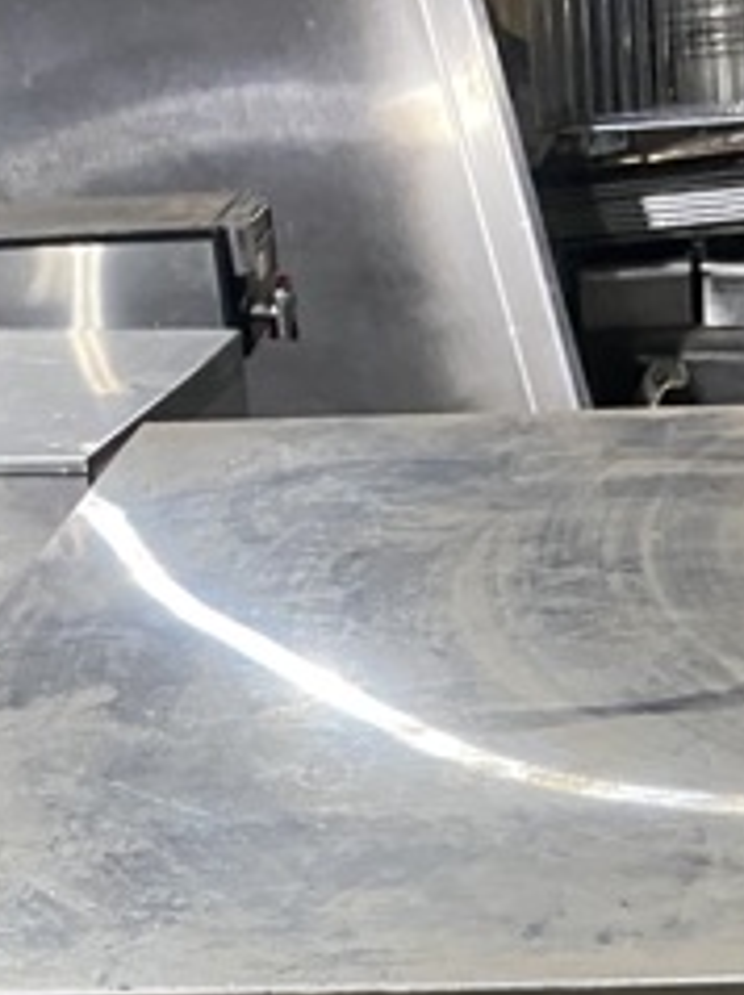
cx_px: 681
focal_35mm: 89
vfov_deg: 18.3
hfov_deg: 16.3
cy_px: 1687
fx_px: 2555
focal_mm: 4.25
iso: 500
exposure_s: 1/60
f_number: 1.8
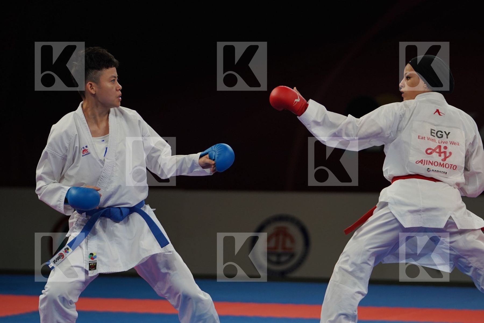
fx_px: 2702
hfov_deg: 10.2
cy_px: 162
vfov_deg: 6.8
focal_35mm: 201
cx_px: 242
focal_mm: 134
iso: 800
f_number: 2.8
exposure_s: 1/1000
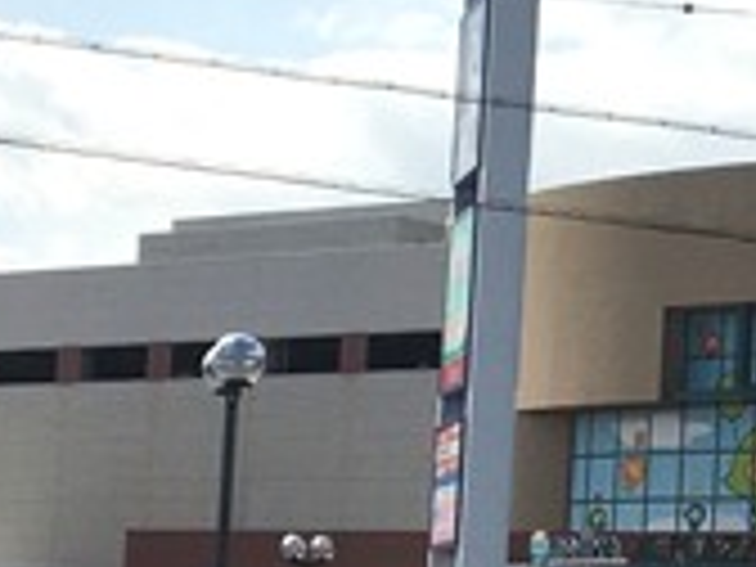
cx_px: 801
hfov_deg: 14.0
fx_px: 3014
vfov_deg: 10.7
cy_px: 428
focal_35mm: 138
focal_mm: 4.15
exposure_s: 1/3497
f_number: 2.2
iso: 25
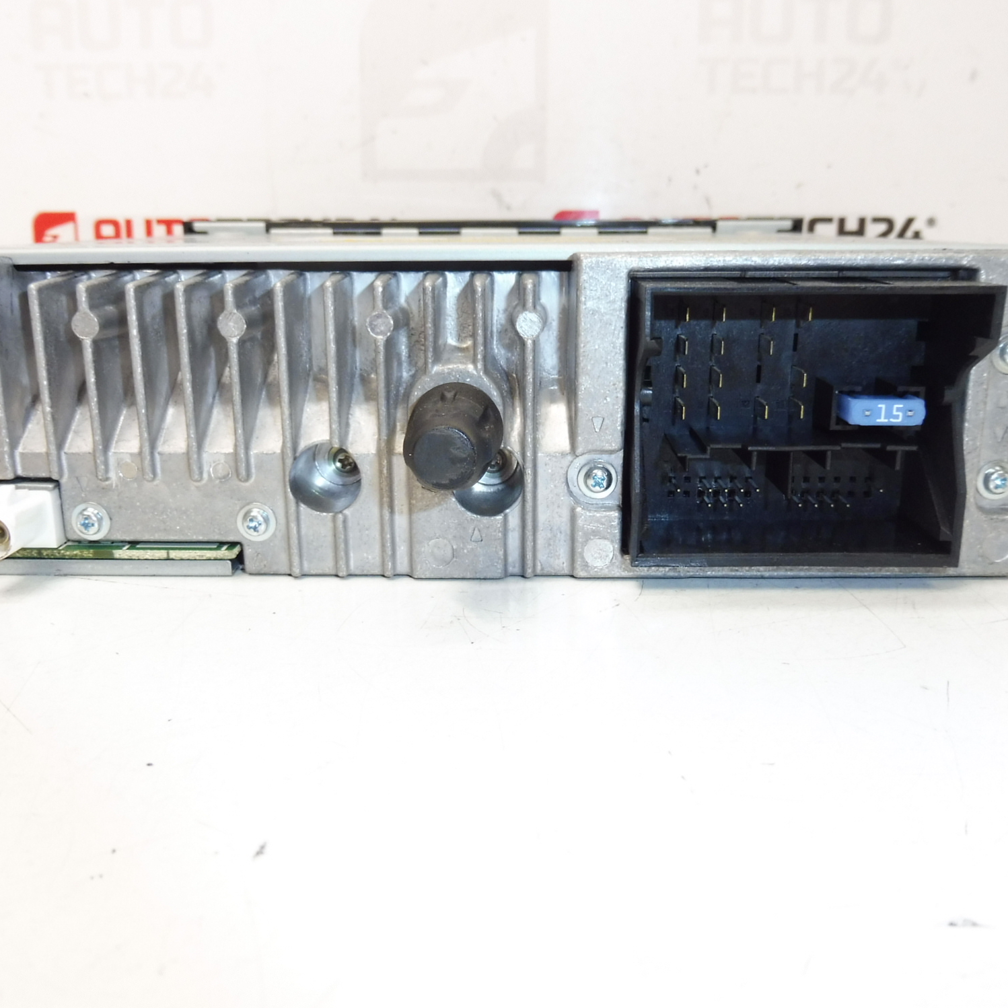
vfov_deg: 55.6
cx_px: 493
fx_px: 955
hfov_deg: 55.6
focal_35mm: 29
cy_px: 494
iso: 200
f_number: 3.5
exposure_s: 1/60
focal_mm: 4.3
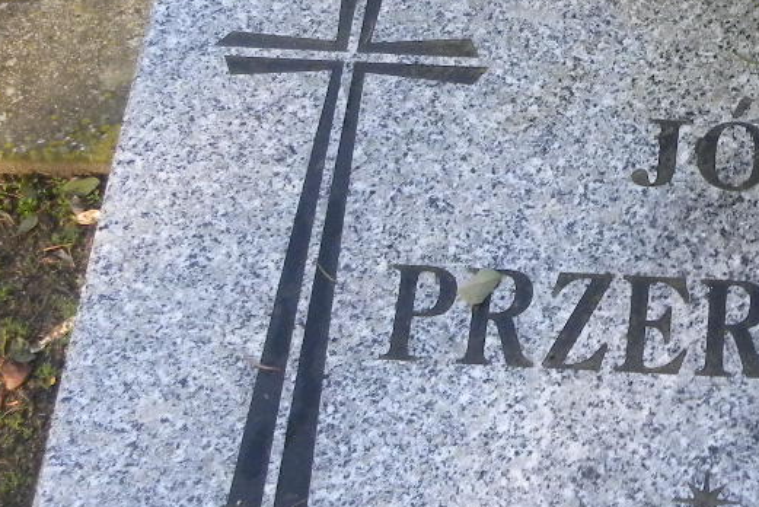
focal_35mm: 83
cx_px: 774
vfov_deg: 16.5
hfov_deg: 23.4
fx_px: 1751
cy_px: 224
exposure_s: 1/342
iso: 233
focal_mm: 4.6
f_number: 2.8
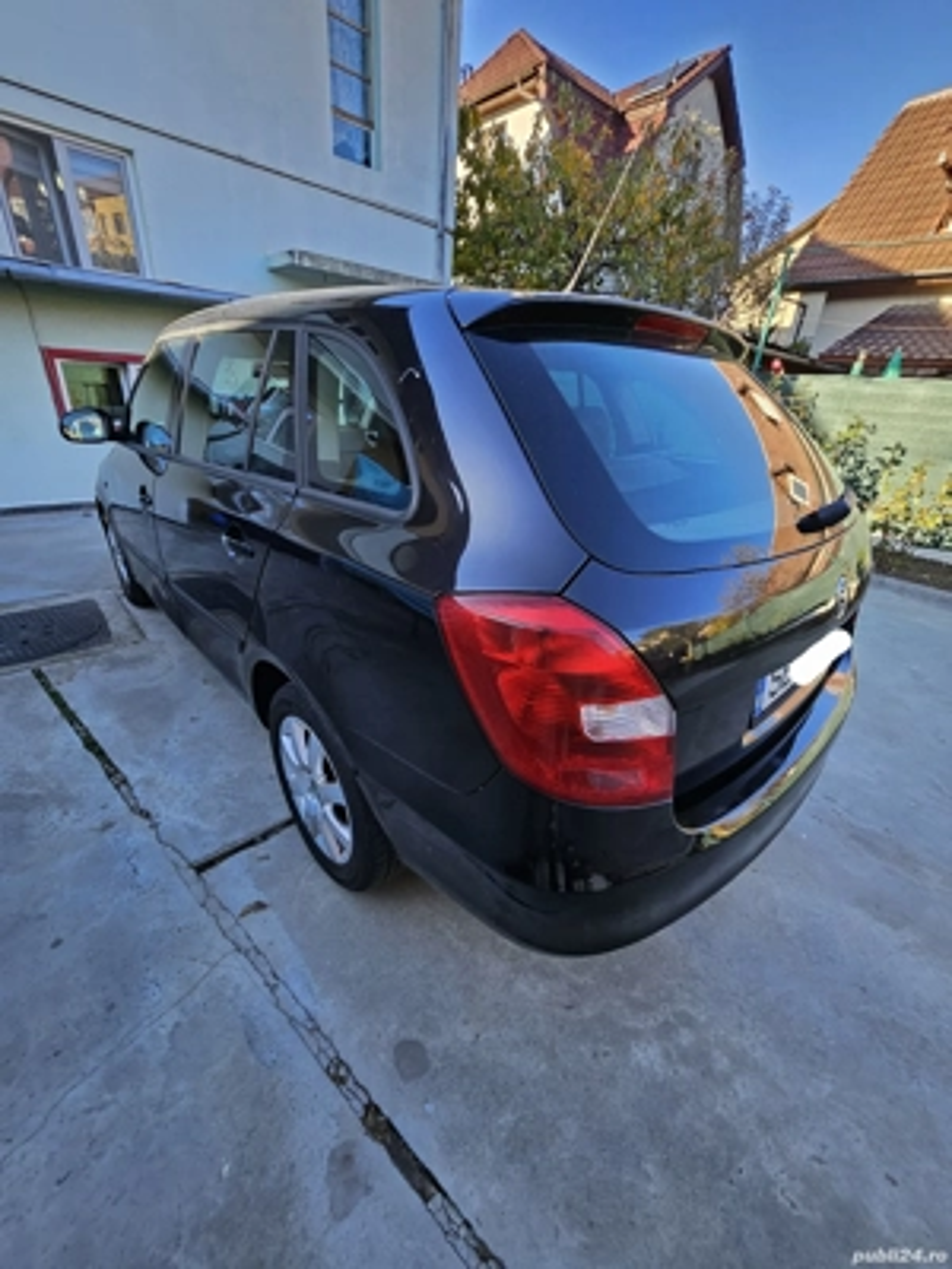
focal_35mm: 13
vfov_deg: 106.2
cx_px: 476
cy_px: 634
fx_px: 477
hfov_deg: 89.9
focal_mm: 1.7
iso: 32
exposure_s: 1/109
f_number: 2.2
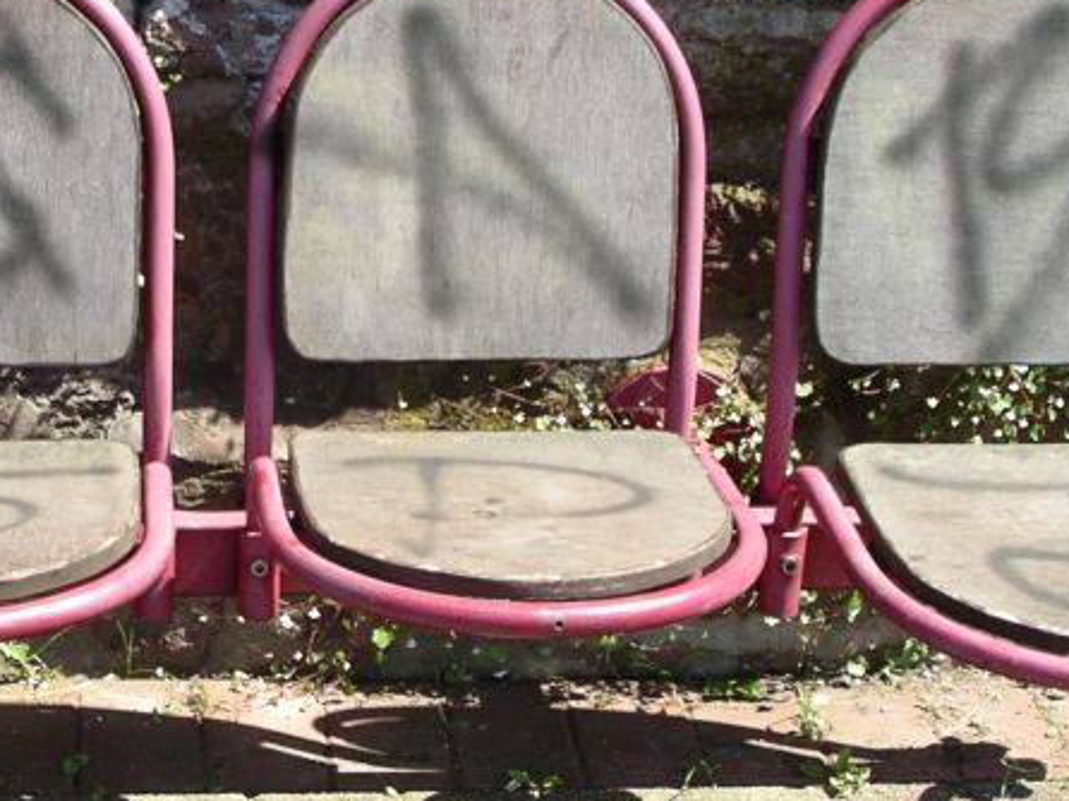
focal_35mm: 85
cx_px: 204
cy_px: 271
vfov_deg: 17.3
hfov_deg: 22.7
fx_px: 2624
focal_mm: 7.8
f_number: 4
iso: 64
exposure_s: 1/250
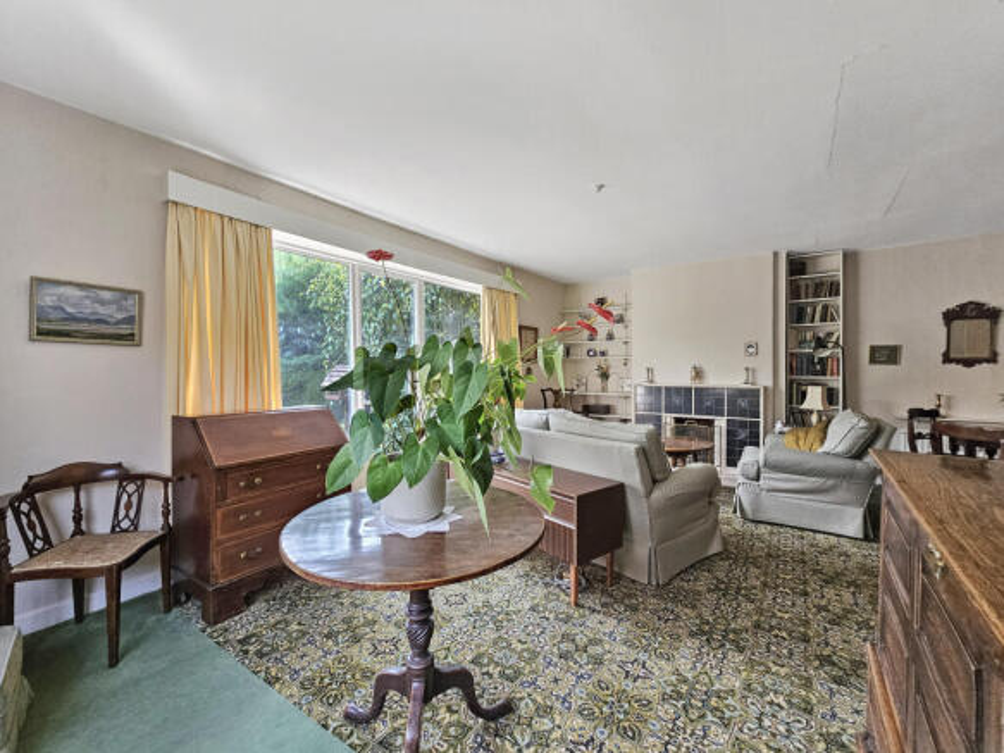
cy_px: 376
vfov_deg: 89.9
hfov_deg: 106.2
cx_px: 502
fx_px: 377
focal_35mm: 13
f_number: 2.2
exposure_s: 1/190
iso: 200
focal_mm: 2.2
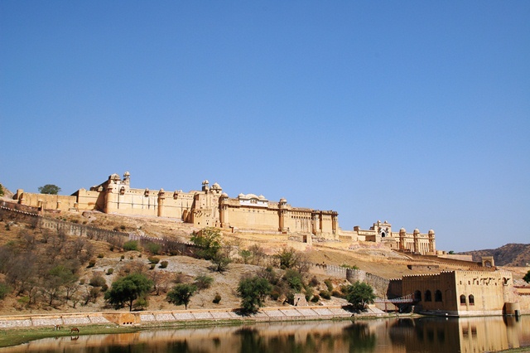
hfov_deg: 46.4
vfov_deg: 31.9
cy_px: 176
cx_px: 265
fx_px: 618
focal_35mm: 42
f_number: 11
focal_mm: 28
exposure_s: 1/400
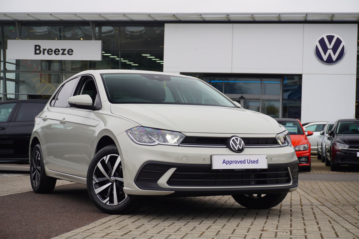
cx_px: 180
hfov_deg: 31.9
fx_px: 628
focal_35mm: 63
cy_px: 120
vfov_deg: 21.5
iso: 100
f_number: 5.6
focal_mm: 42
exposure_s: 1/90
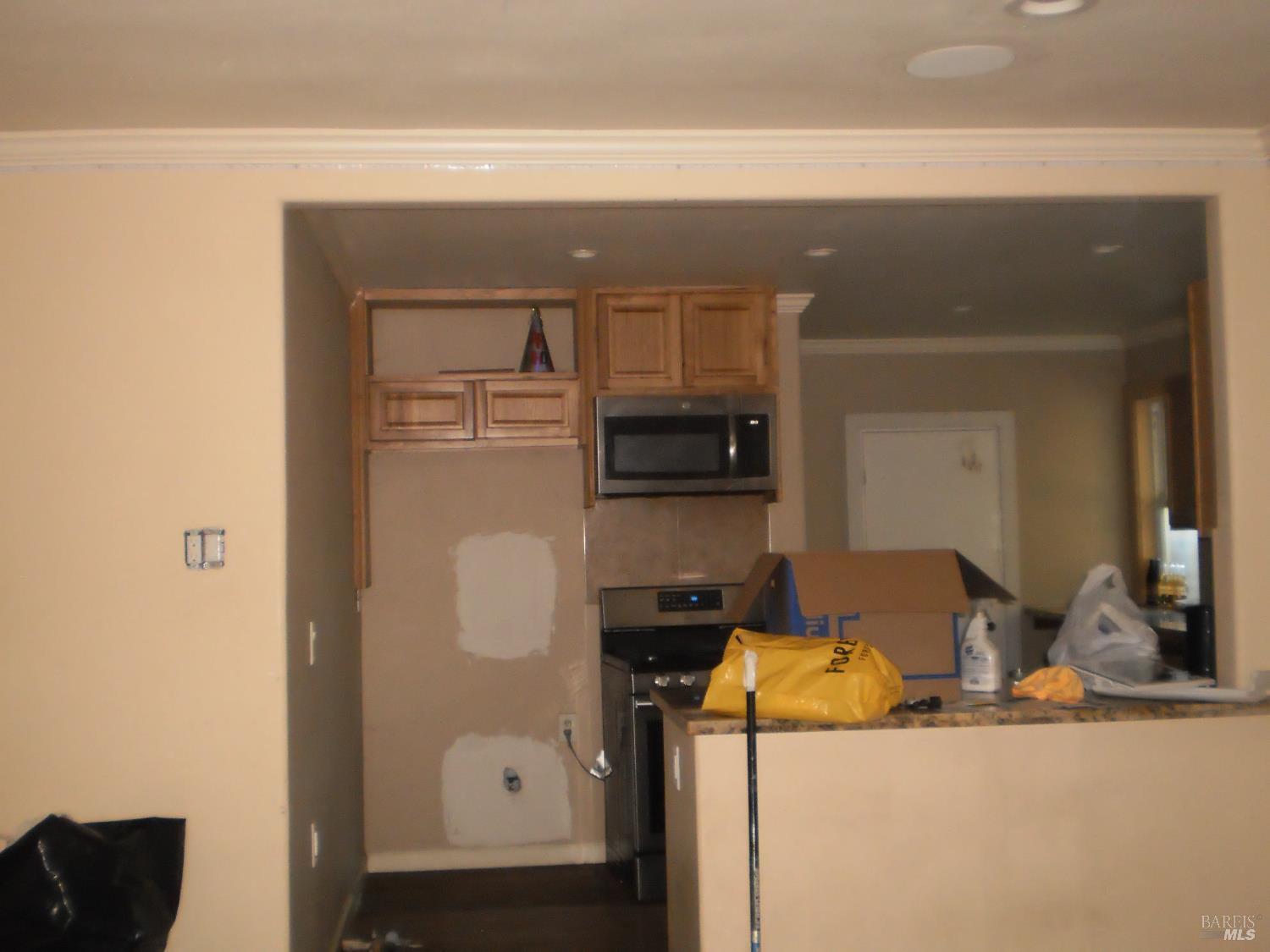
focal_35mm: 42
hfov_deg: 44.8
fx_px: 1541
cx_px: 635
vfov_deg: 34.3
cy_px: 476
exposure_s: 1/30
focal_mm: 7.4
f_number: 3.5
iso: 320
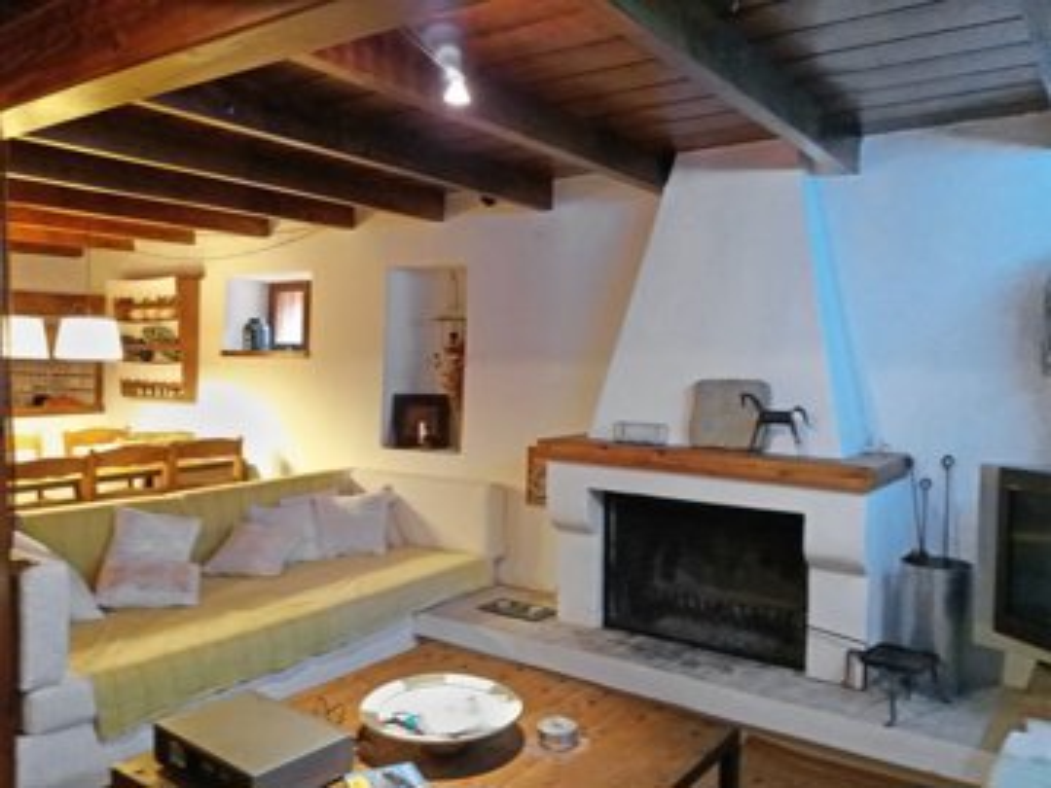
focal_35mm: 28
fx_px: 850
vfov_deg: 49.7
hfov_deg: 63.4
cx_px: 526
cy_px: 394
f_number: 1.9
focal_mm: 3.7
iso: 250
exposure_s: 1/17
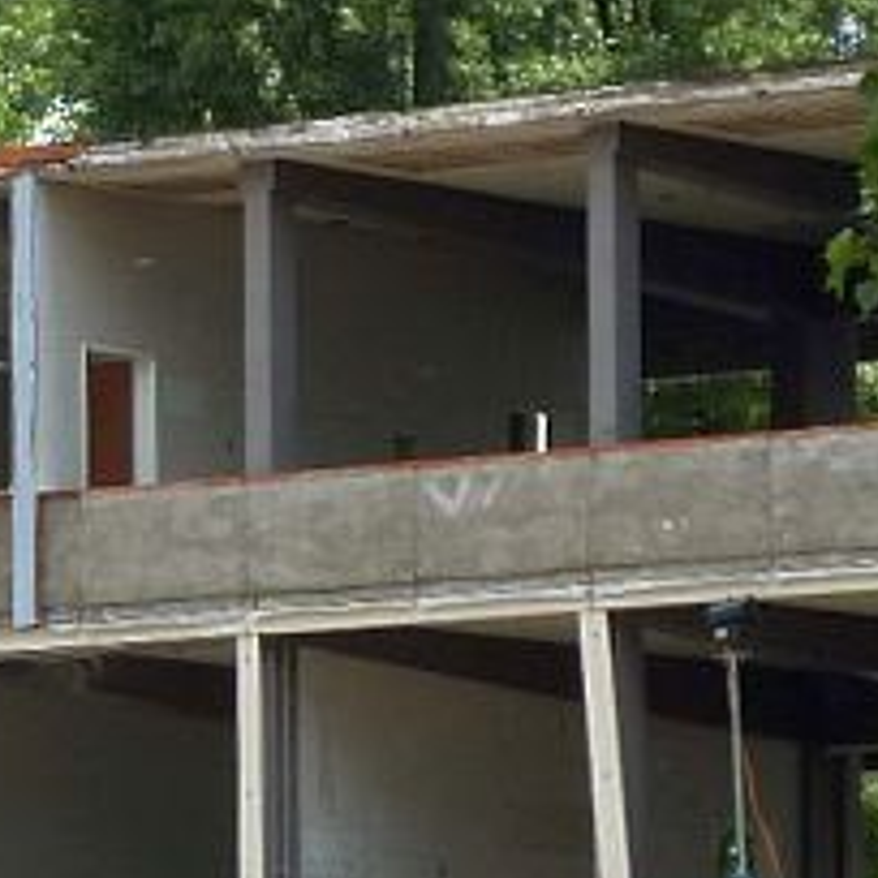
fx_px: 10531
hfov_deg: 4.8
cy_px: 902
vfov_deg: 4.8
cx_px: -202
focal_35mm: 367
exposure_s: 1/160
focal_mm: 13.7
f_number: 4.2
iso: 80
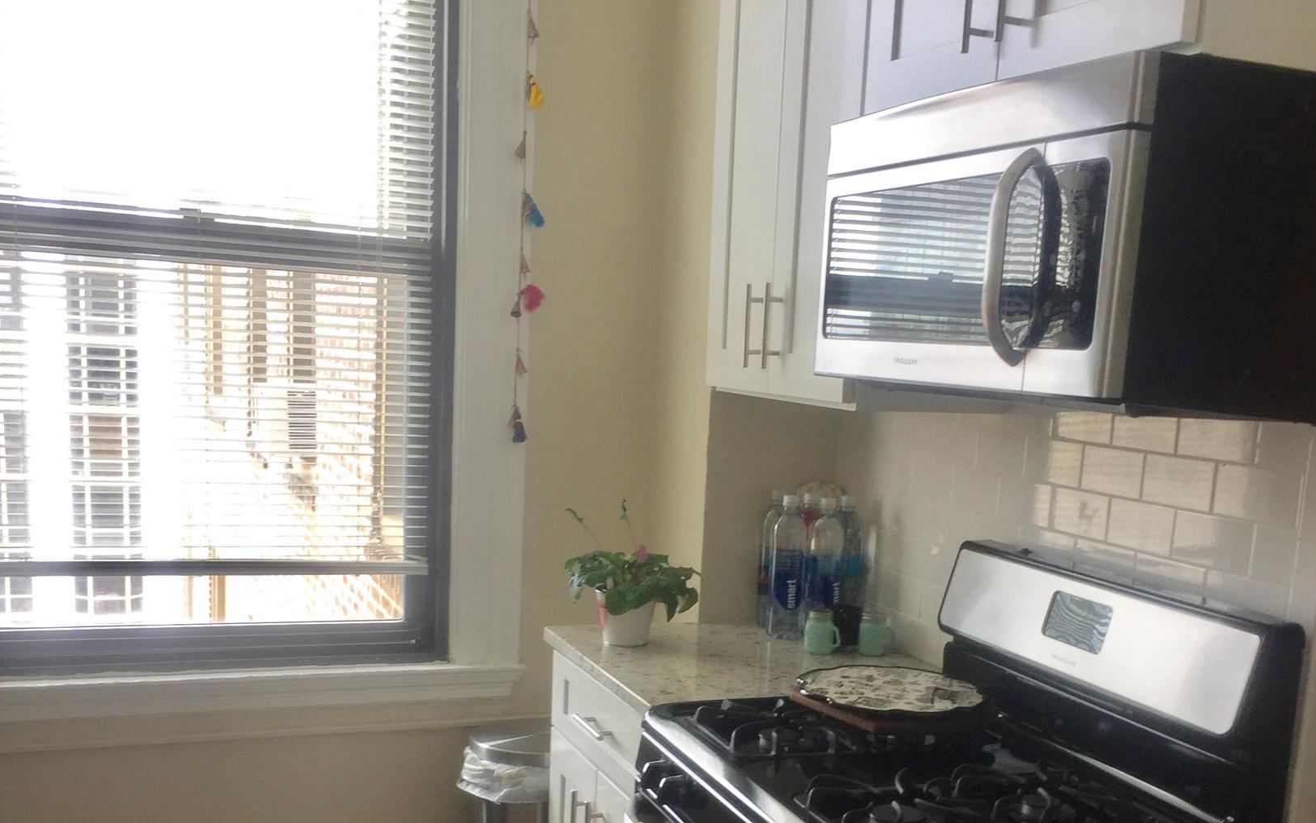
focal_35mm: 39
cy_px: 601
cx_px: 722
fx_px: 1399
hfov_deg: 50.3
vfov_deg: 32.3
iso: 32
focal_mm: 4.15
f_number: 2.2
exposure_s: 1/40
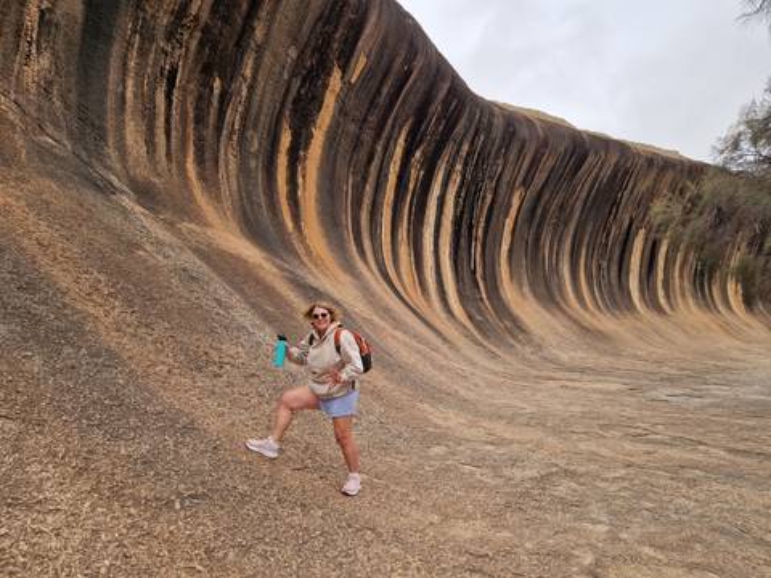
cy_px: 289
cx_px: 386
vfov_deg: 58.9
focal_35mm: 23
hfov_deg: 73.9
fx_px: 512
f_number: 1.8
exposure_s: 1/856
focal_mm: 5.4
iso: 50
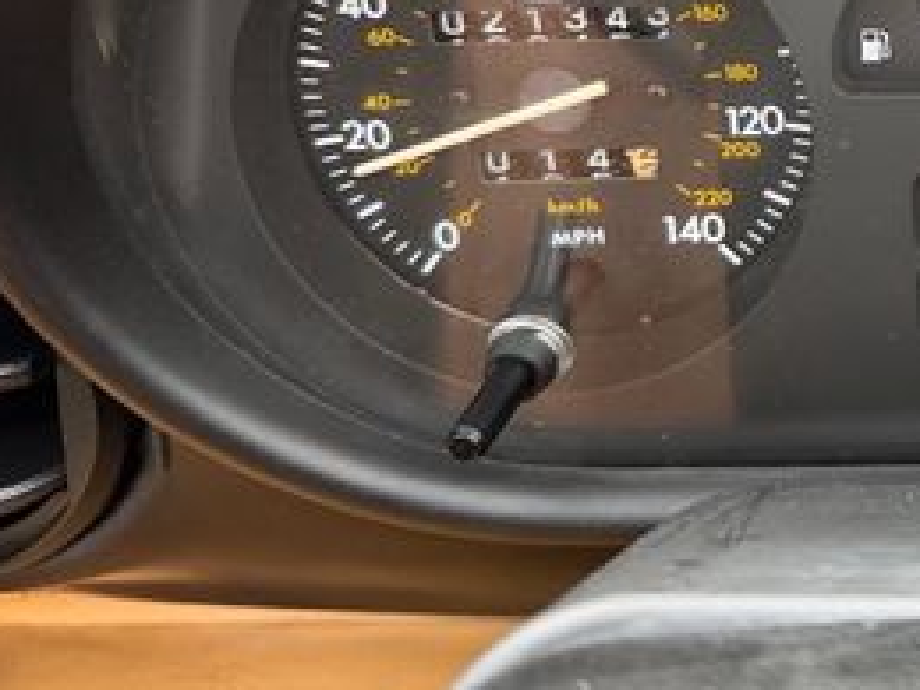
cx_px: 1115
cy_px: 39
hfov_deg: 28.3
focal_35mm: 59
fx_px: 1568
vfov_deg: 24.0
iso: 160
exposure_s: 1/121
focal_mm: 6.76
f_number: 1.78
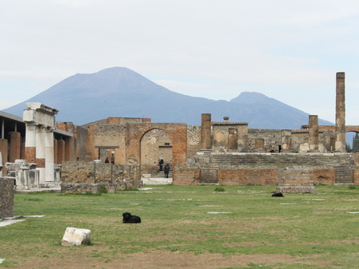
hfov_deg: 23.0
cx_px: 180
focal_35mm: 85
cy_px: 134
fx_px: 882
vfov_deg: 17.4
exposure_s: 1/320
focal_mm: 15
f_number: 5.1
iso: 64
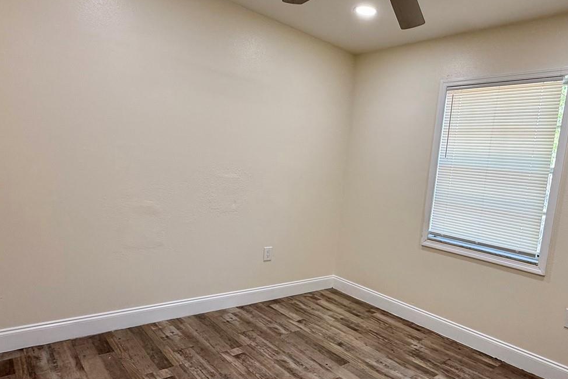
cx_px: 360
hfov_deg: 72.4
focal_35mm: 24
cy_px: 213
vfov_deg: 53.0
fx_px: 379
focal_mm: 2.22
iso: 80
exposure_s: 1/120
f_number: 2.2
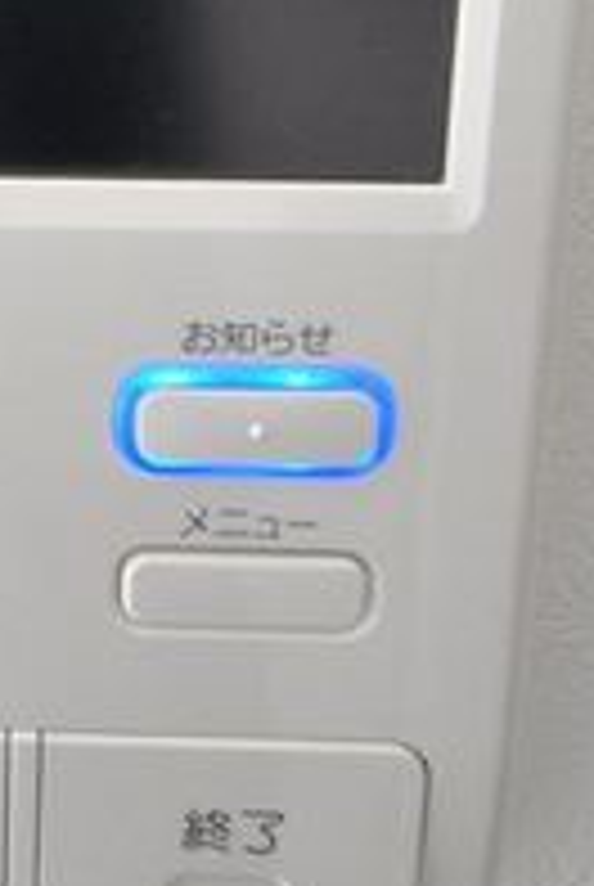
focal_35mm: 78
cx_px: -266
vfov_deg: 24.0
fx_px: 1924
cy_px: -126
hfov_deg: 16.2
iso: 800
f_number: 5.6
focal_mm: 16
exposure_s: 1/50
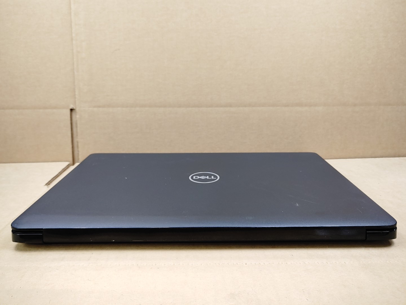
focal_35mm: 26
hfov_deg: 67.3
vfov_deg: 53.1
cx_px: 203
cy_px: 152
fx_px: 305
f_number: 1.8
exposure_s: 1/120
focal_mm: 4.36
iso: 50
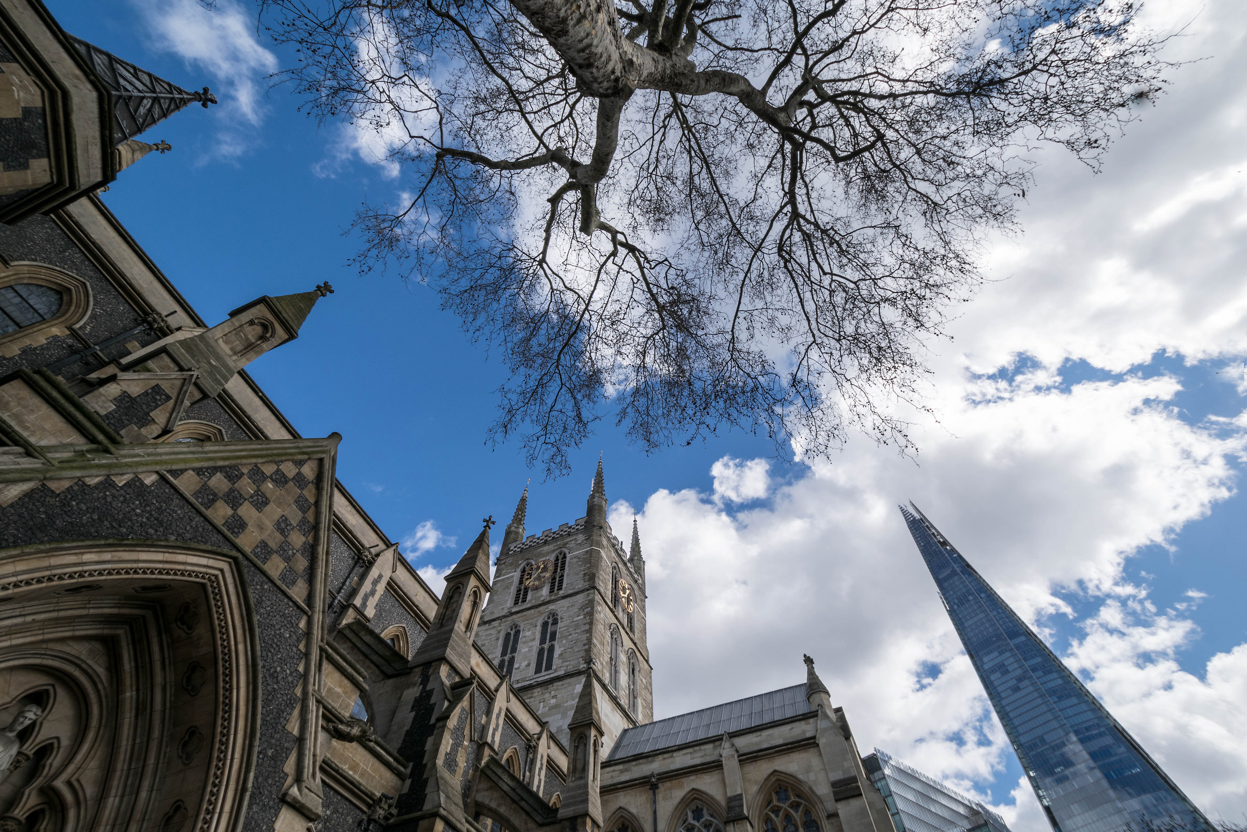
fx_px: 520
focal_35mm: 15
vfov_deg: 77.3
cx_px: 624
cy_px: 416
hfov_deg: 100.4
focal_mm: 10
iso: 100
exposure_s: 1/400
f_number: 9
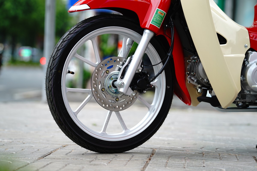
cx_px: 128
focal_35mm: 129
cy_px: 86
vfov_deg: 10.6
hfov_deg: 15.9
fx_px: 921
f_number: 4
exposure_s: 1/200
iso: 640
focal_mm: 129
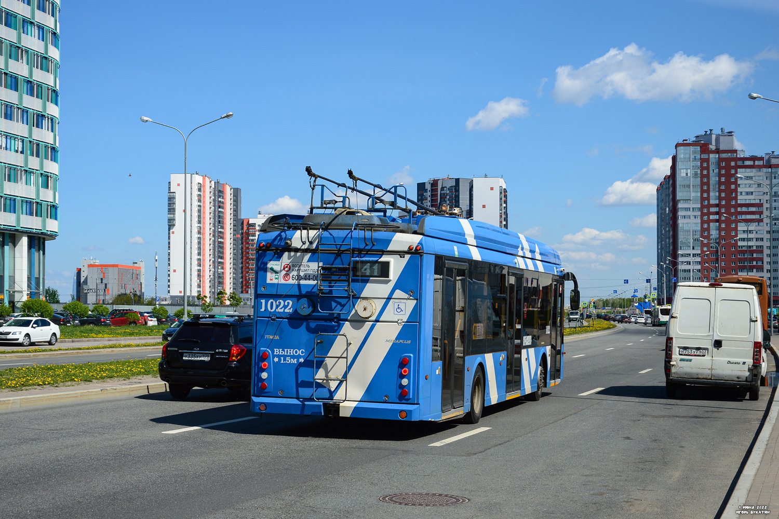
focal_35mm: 57
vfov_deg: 23.8
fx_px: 1233
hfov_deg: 35.1
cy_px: 260
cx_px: 390
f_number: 6.3
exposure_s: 1/640
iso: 100
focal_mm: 38
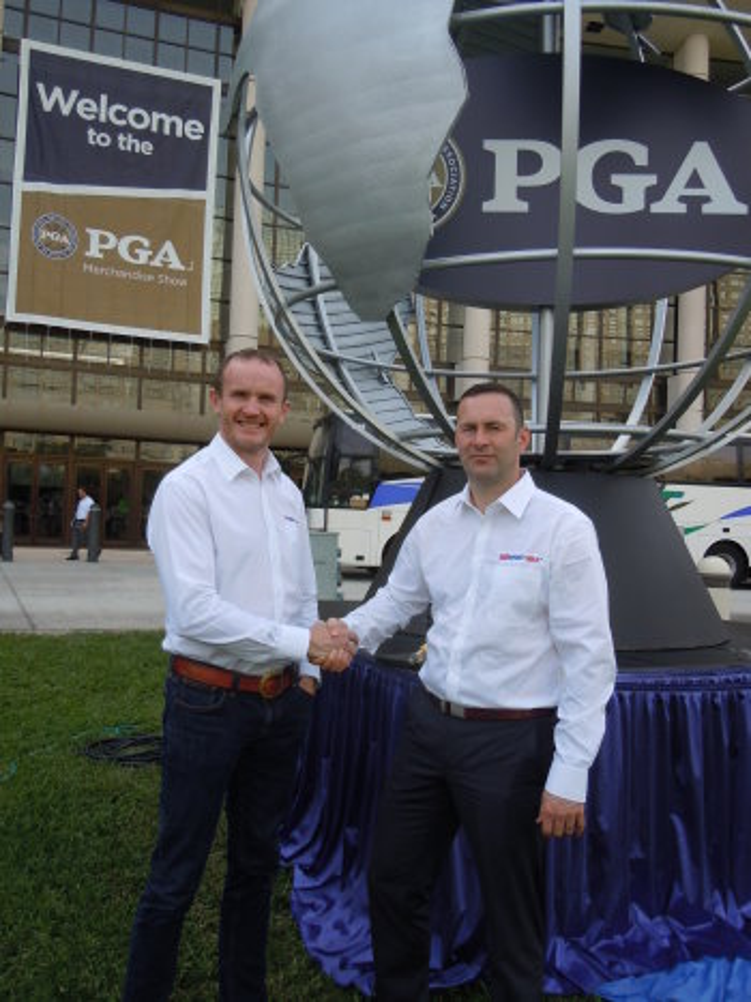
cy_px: 501
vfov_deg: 60.0
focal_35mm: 30
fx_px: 868
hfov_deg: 46.8
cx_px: 376
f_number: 3.5
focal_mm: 5.4
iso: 100
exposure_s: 1/400
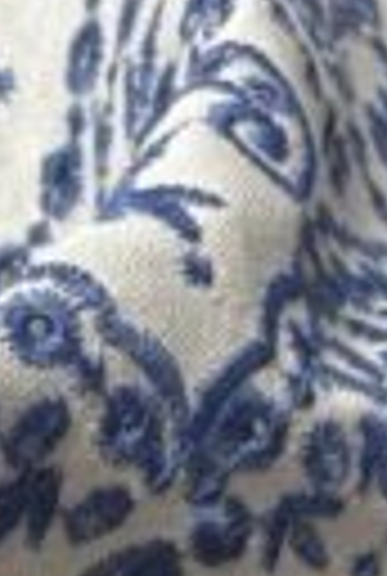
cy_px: 1152
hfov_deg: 4.1
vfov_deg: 5.9
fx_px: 5405
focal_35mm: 337
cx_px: 68
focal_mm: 5.96
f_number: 1.6
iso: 50
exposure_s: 1/85
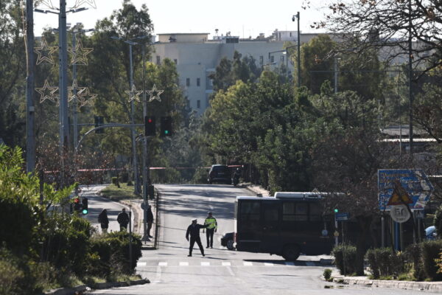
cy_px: 148
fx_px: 2455
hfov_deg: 10.3
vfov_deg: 6.9
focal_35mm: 200
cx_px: 221
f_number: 8
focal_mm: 200
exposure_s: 1/500
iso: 200
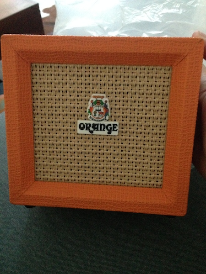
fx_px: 262
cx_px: 103
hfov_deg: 42.9
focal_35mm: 33
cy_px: 137
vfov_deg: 55.4
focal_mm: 4.12
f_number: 2.4
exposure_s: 1/15
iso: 800
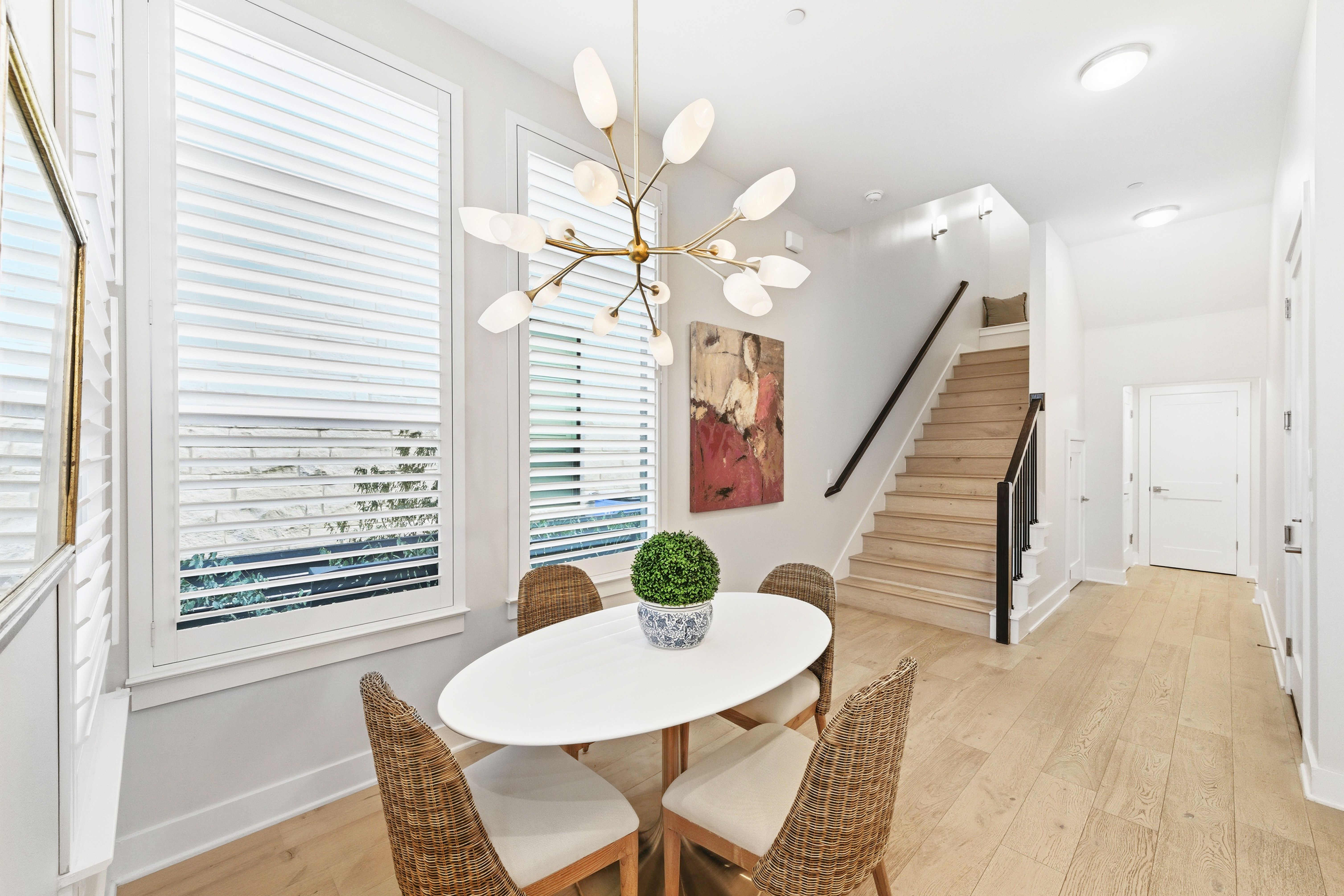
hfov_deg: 104.2
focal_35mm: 14
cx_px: 672
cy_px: 448
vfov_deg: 81.2
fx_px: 523
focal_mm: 14
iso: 400
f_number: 10
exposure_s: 1/125
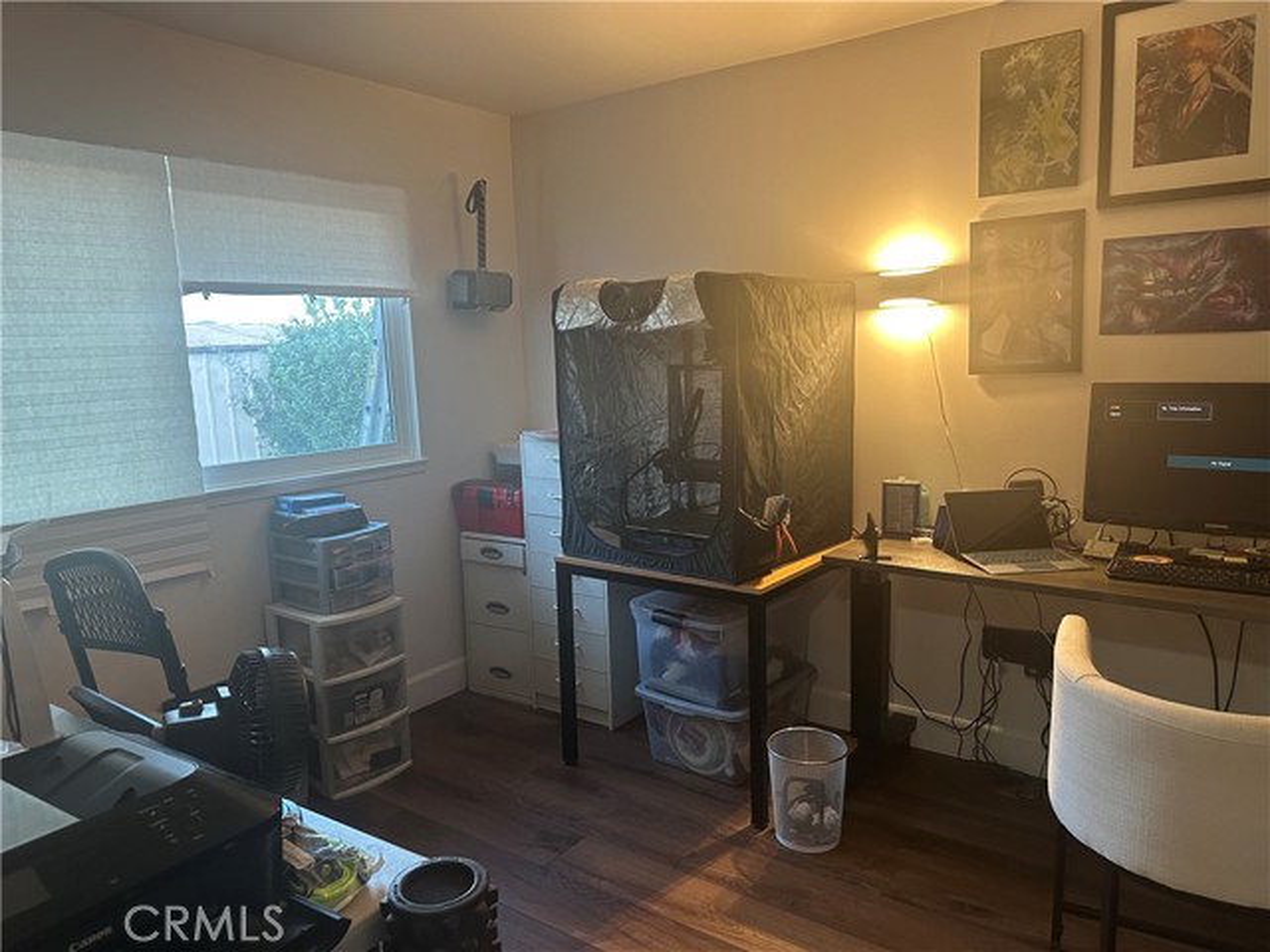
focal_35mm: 24
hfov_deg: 71.6
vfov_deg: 56.8
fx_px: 881
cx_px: 635
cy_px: 476
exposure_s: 1/60
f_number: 1.78
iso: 320
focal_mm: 6.86
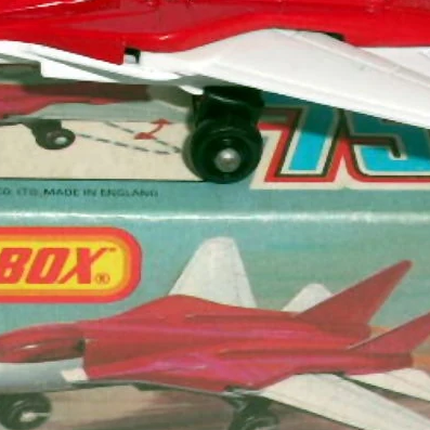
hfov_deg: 11.8
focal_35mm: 147
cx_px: 86
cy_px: 146
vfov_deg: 11.9
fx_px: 2066
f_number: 5.9
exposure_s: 1/60.1
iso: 50
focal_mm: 9.9
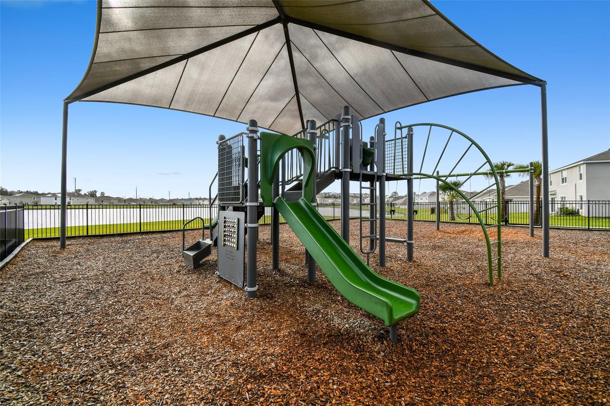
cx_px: 305
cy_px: 203
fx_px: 254
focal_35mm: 15
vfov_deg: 77.3
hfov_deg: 100.4
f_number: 7.1
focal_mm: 10
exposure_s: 1/200
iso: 100
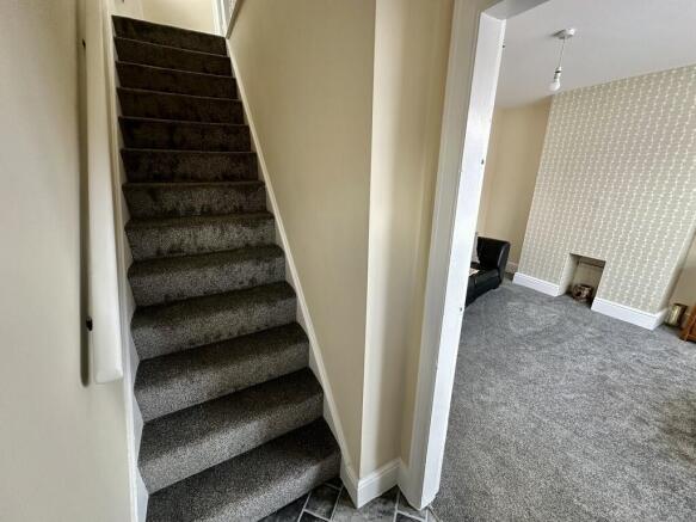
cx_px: 348
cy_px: 261
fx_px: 281
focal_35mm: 14
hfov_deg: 102.1
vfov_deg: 85.7
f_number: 2.2
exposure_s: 1/99
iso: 125
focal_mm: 2.22
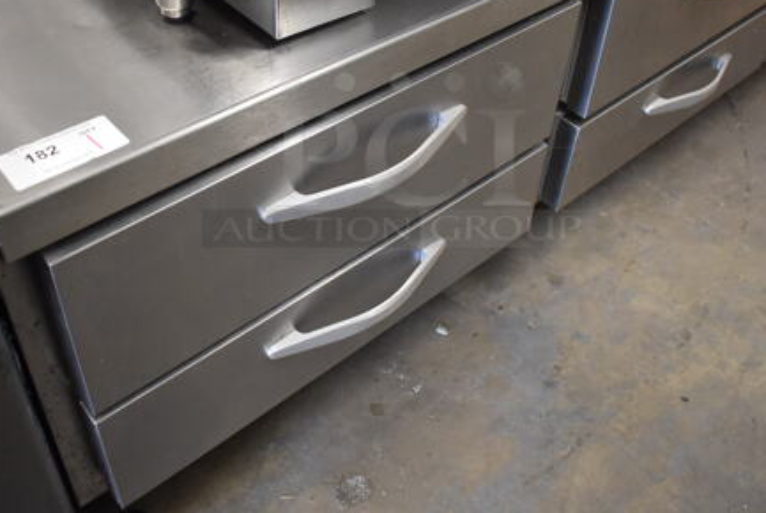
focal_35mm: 38
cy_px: 154
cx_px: 400
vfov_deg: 34.7
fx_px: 810
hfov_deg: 50.6
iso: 2000
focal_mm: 18
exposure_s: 1/125
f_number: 3.5
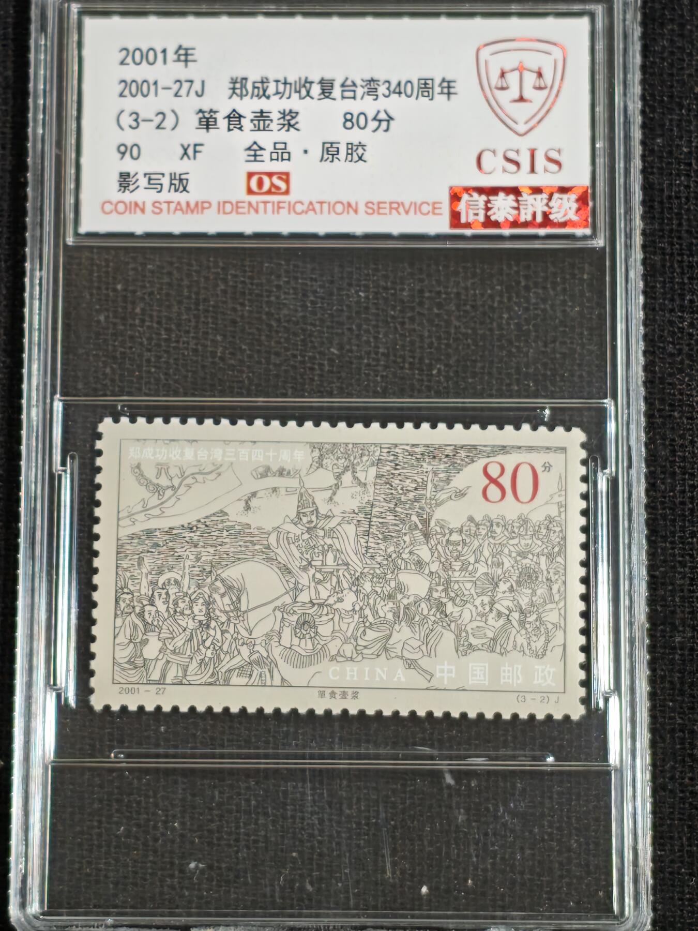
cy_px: 466
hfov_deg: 13.6
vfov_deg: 18.0
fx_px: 2931
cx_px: 349
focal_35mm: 109
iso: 50
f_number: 1.5
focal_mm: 4.94
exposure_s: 1/520
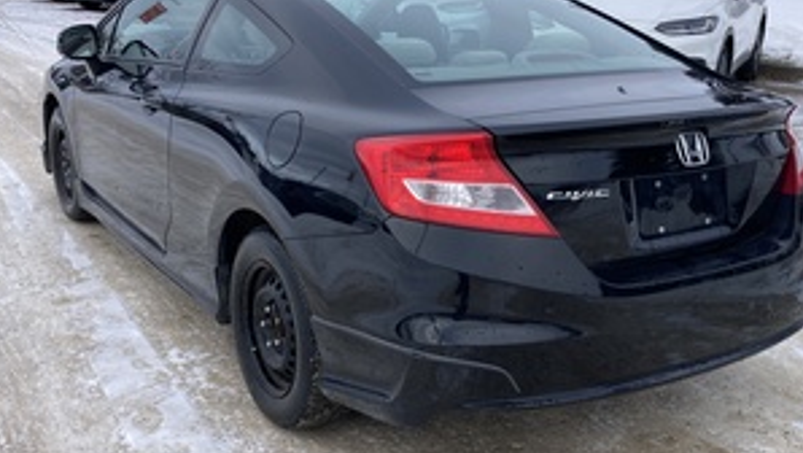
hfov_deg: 47.3
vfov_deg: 27.8
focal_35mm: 43
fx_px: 916
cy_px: 220
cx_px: 442
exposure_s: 1/648
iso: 20
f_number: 1.8
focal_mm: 3.99
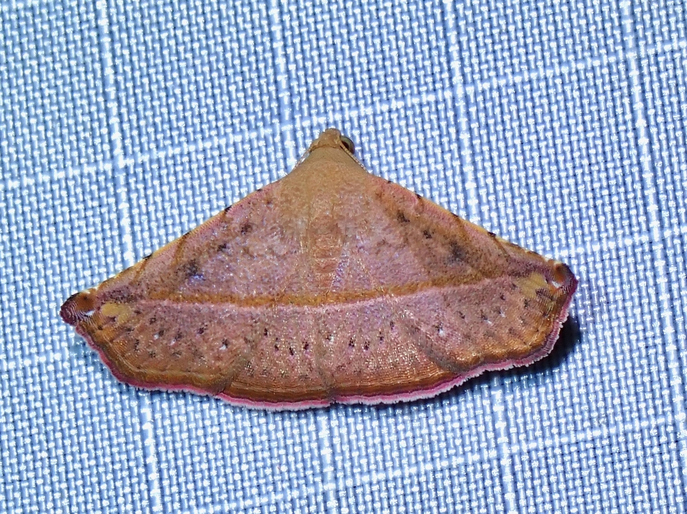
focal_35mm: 100
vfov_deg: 14.8
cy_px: 257
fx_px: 1984
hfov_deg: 19.6
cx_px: 344
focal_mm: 18
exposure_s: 1/800
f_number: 6.3
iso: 100
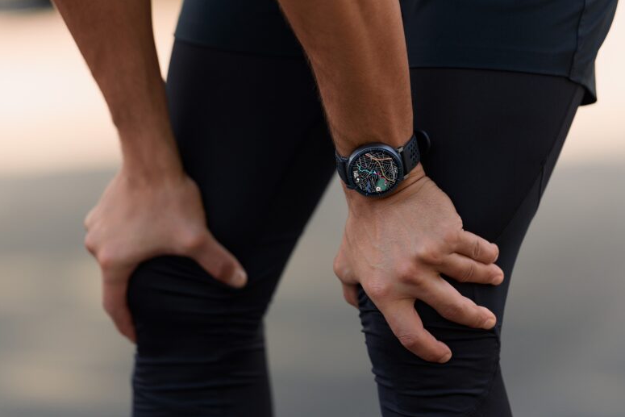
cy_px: 209
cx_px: 312
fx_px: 5244
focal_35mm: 302
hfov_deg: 6.8
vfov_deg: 4.6
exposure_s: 1/1250
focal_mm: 300
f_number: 2.8
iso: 640
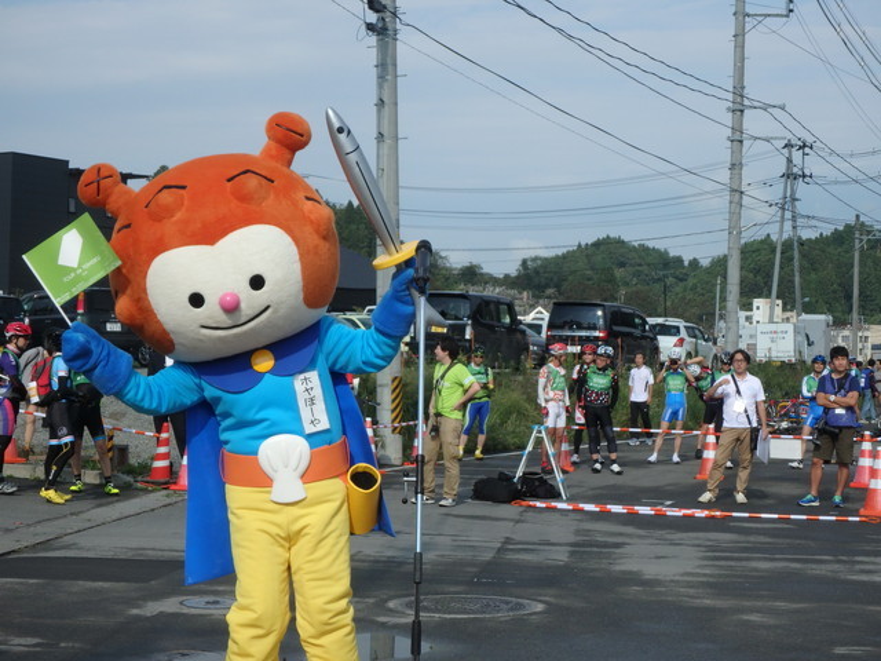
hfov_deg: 33.8
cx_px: 440
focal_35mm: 57
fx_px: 1451
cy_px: 330
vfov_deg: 25.7
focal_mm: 10.1
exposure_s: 1/800
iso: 125
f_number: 5.1
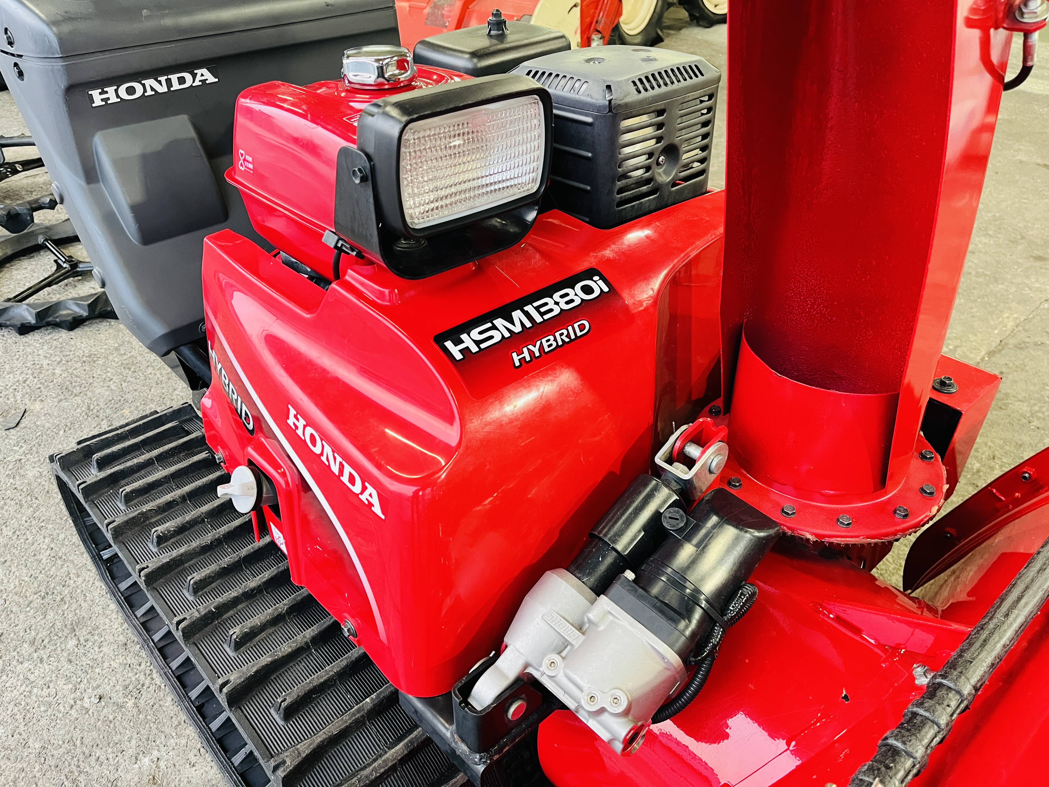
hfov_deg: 67.3
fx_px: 788
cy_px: 394
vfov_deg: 53.1
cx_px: 524
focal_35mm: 26
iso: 400
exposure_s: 1/60
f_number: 1.6
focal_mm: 5.1
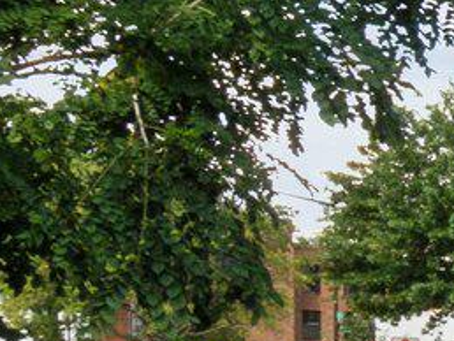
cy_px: -208
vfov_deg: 11.2
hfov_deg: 11.1
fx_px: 1652
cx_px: 1293
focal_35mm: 126
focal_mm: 11
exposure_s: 1/25
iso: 200
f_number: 22
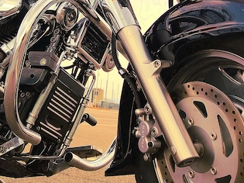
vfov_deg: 20.0
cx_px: 29
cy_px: 43
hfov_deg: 25.9
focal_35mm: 73
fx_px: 514
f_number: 1.8
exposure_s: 1/1000
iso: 25
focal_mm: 5.4
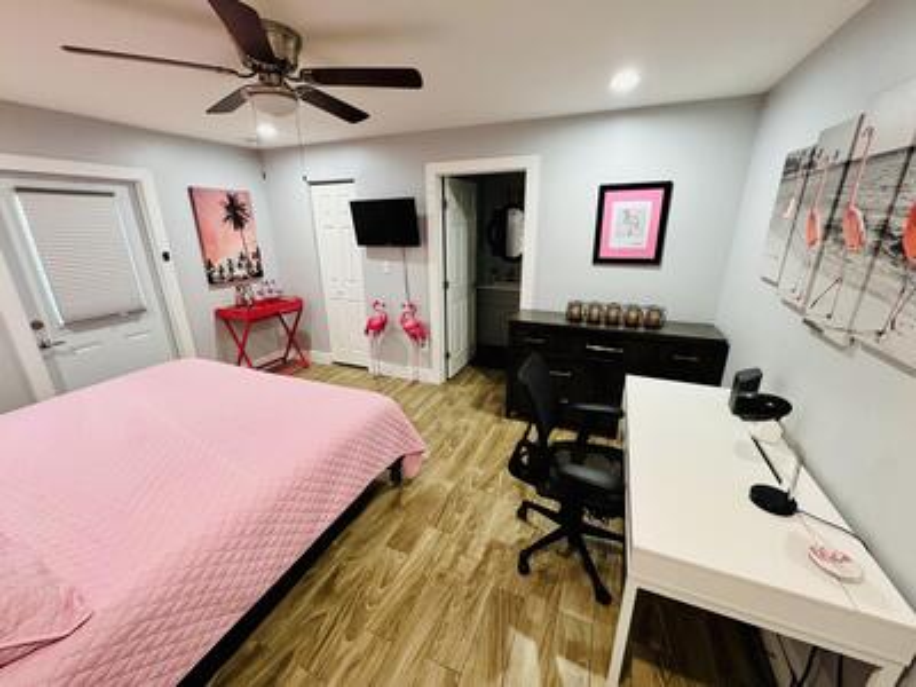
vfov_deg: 85.7
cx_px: 458
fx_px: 370
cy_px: 344
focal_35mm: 14
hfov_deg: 102.1
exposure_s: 1/60
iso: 400
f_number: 2.2
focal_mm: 2.22
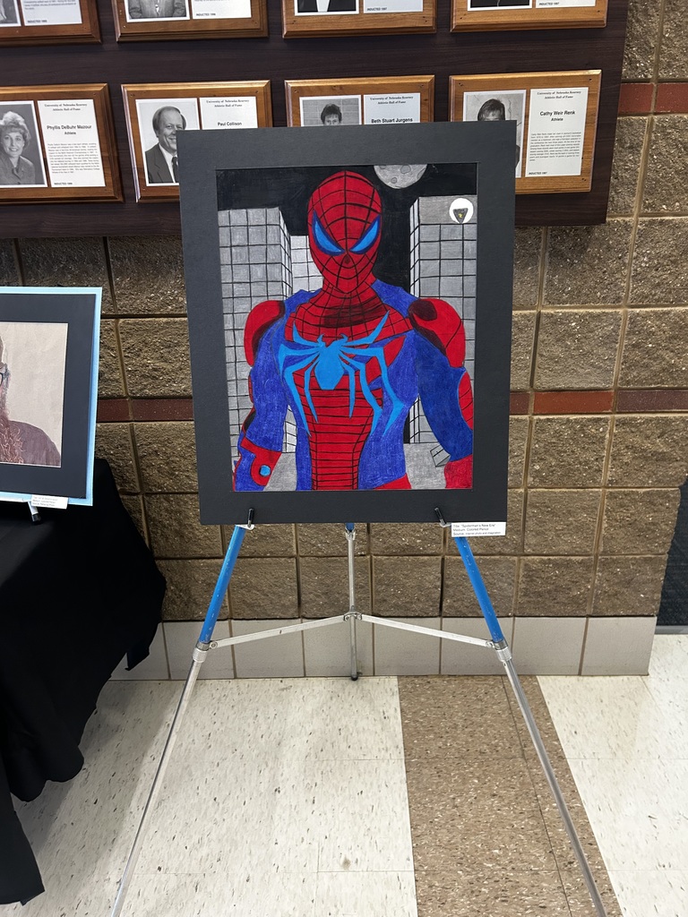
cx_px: 344
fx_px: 689
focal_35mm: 26
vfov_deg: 67.3
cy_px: 458
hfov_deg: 53.1
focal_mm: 5.7
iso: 320
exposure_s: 1/60
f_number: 1.5
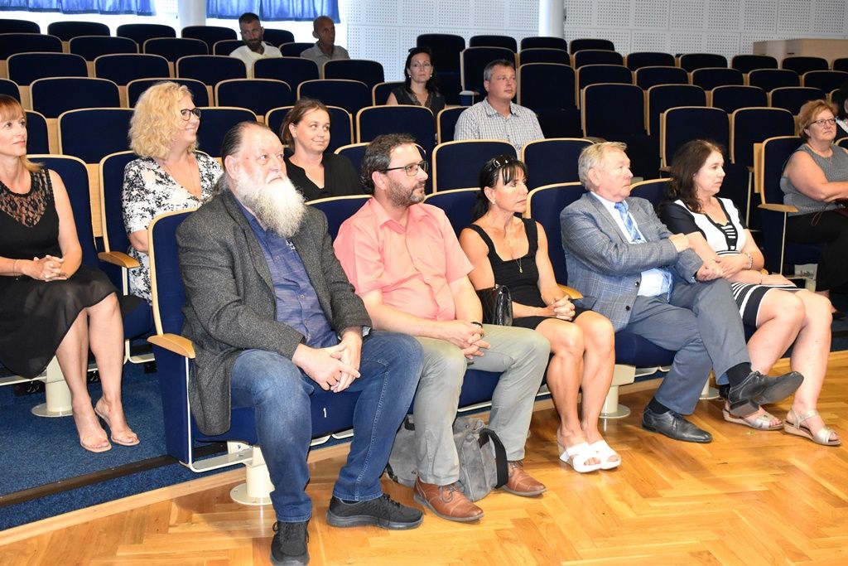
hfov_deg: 45.0
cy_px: 283
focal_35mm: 44
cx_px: 424
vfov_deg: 30.9
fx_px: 1025
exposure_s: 1/60
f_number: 5.6
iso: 2800
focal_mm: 29
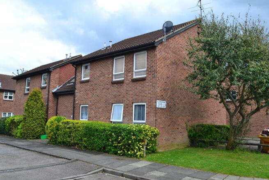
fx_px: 224
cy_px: 90
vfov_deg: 43.6
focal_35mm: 30
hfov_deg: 61.9
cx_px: 134
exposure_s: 1/250
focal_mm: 20
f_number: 10
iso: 400
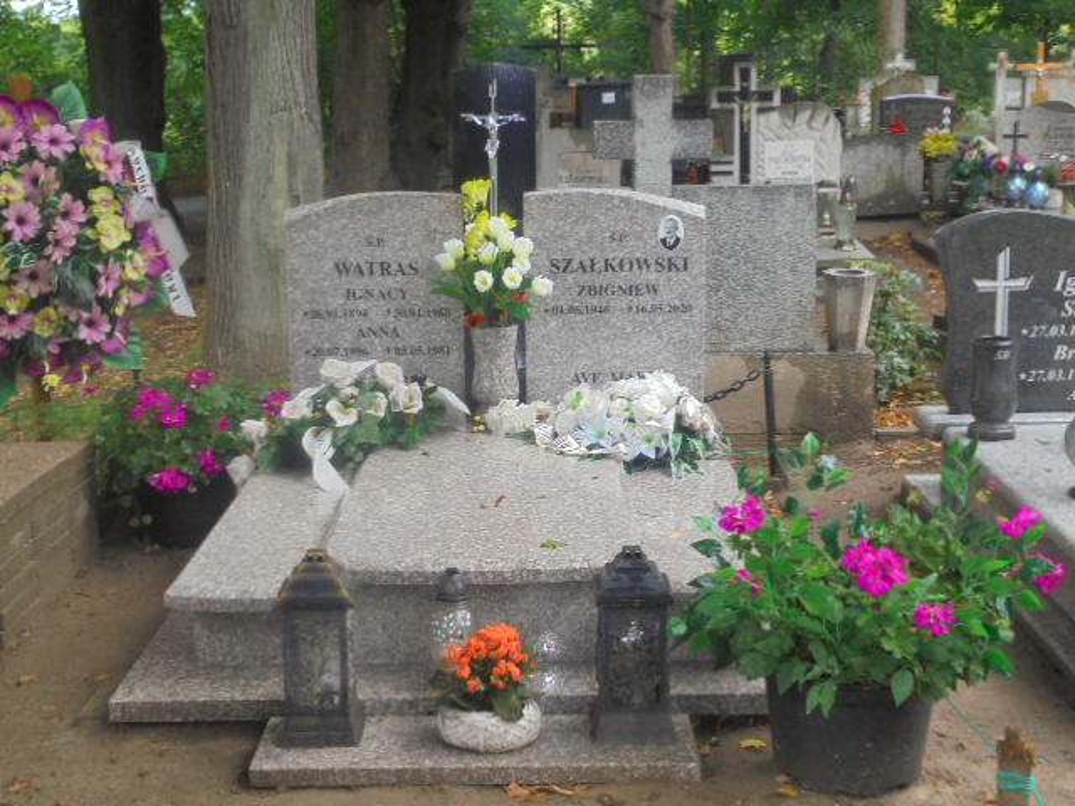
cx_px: 538
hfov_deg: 38.9
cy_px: 403
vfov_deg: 29.7
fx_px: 1522
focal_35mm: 49
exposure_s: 1/30
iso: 100
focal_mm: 8.9
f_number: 4.8
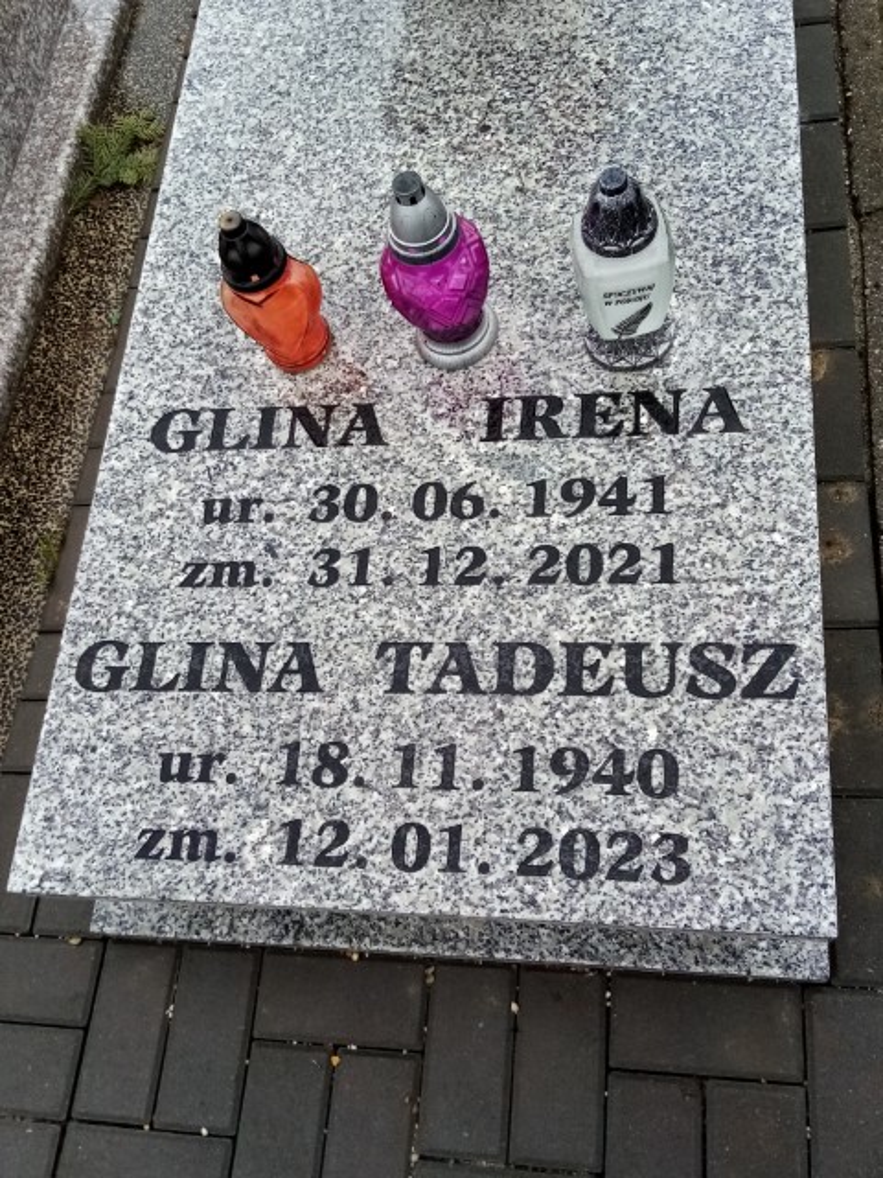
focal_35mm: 26
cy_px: 589
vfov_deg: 67.3
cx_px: 442
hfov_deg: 53.1
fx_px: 884
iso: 121
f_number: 1.8
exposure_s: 1/100
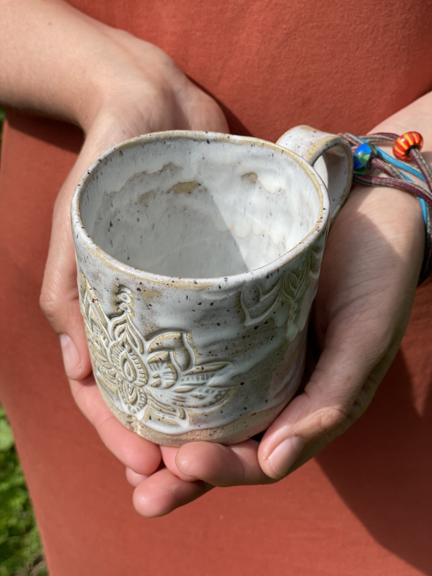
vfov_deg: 36.8
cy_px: 288
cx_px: 216
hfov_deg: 28.0
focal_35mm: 52
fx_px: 865
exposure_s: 1/1261
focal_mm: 6
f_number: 2
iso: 32
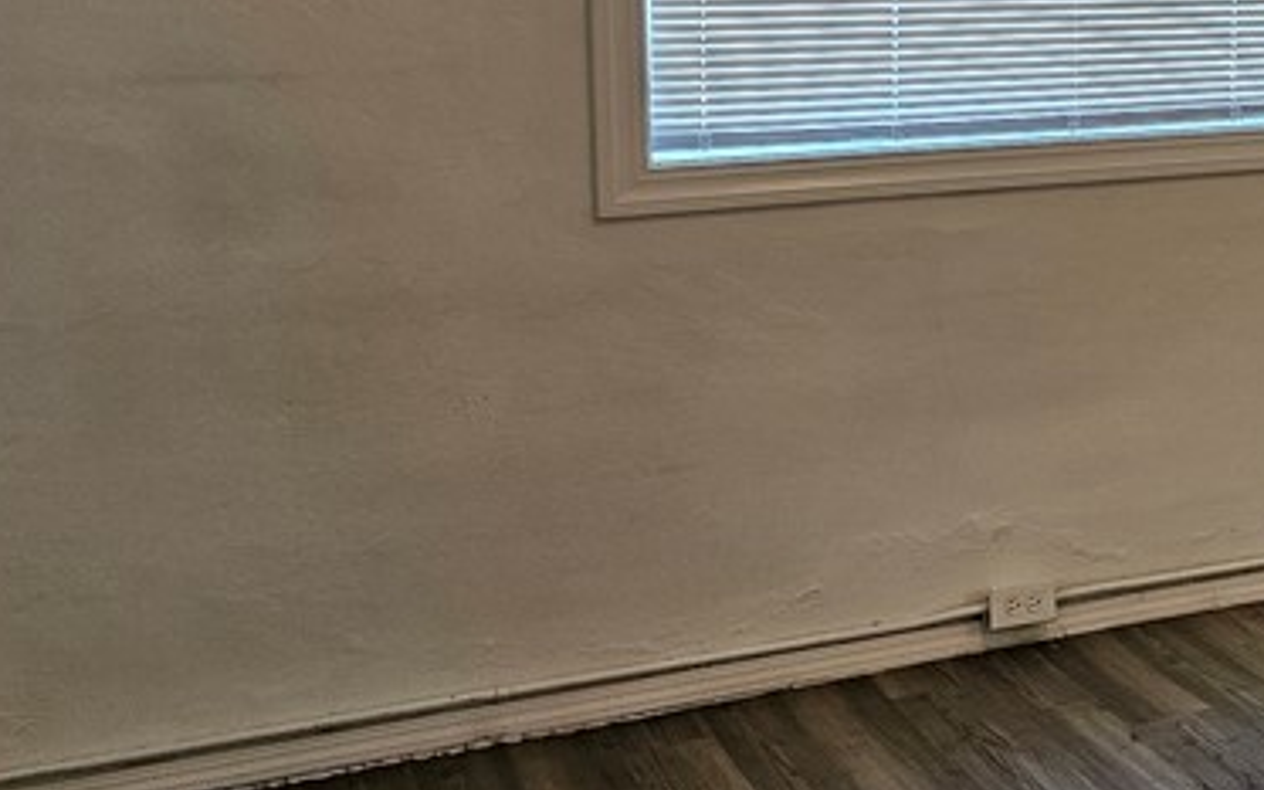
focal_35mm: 67
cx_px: 1637
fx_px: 2308
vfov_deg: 19.0
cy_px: 44
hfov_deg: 26.2
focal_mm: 6.3
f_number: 1.7
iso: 250
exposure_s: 1/120
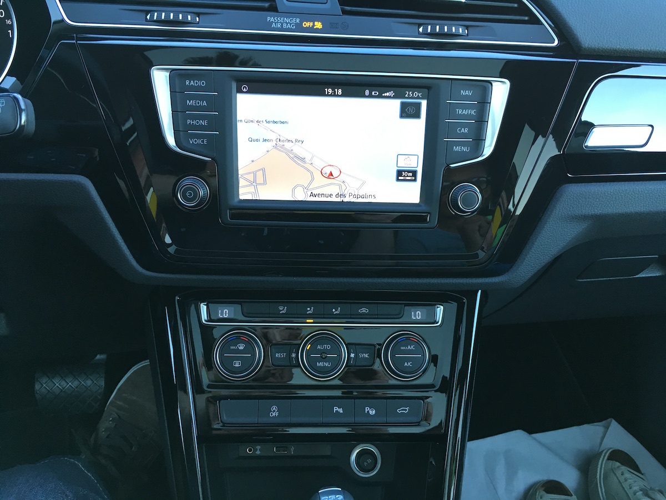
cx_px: 333
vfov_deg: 48.2
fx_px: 558
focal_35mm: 29
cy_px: 250
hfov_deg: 61.7
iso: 50
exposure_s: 1/33
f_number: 2.2
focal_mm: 4.15
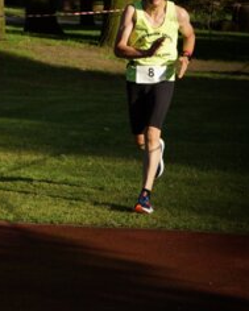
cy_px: 112
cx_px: 101
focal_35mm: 203
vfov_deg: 9.5
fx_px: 1867
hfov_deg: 7.6
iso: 1000
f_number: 5.6
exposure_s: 1/2000
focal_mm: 85
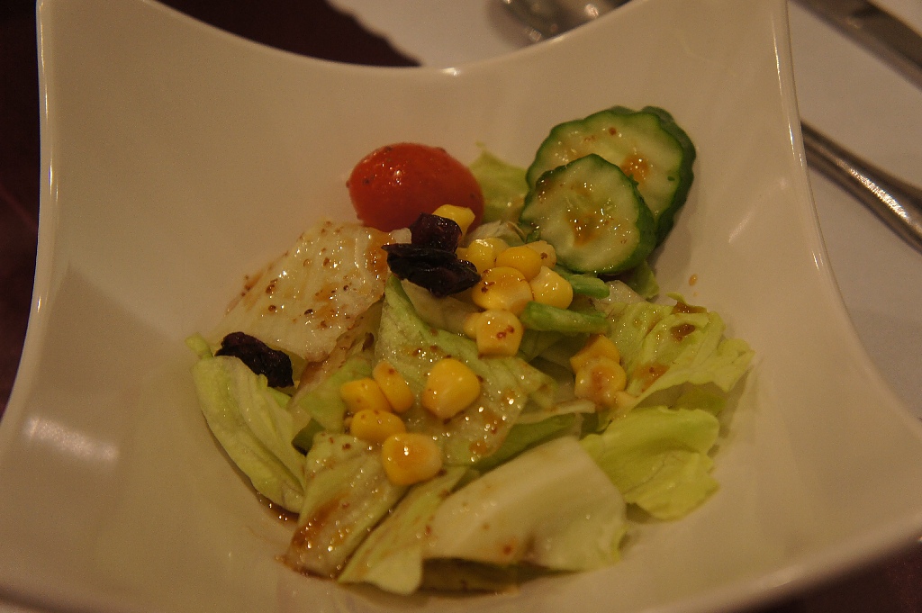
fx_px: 1420
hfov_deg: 36.0
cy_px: 306
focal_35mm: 56
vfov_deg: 24.4
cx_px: 461
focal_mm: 37
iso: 800
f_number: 4.5
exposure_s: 1/60
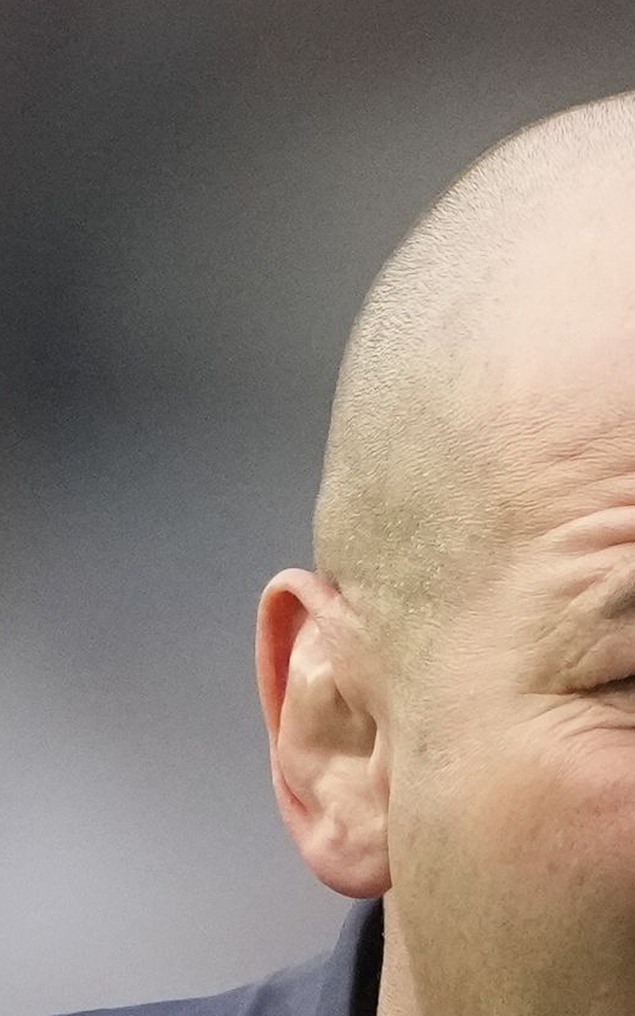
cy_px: 745
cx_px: 789
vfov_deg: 1.4
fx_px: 41430
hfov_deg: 0.9
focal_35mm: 1496
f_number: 4
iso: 4000
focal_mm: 600
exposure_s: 1/2500
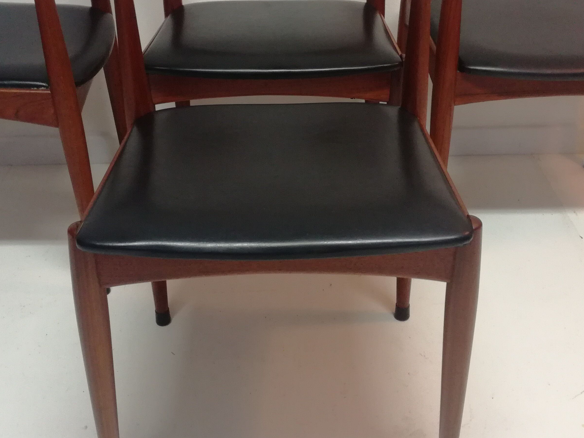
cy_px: 161
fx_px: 793
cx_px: 292
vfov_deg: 30.7
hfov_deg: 40.4
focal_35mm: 47
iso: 250
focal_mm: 3.79
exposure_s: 1/33.3
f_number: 2
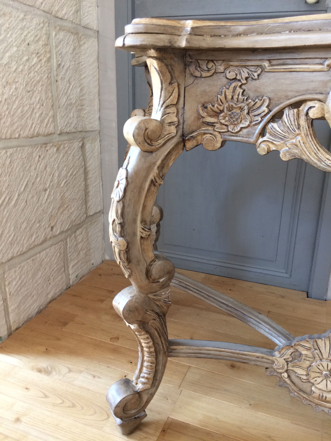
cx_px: 166
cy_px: 220
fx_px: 370
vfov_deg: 61.7
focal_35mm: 29
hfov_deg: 48.2
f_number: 2.2
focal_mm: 4.15
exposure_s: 1/33
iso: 125
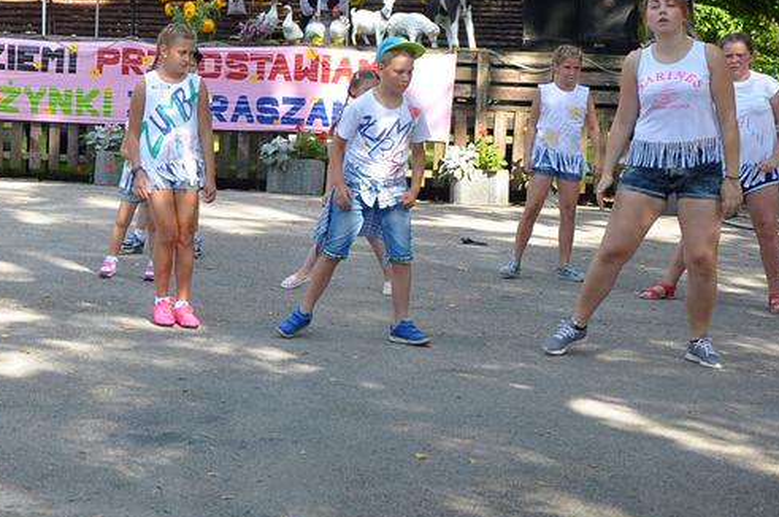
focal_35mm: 91
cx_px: 168
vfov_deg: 14.9
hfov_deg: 22.2
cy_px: 101
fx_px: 1964
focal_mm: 35
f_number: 9
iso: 640
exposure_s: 1/320
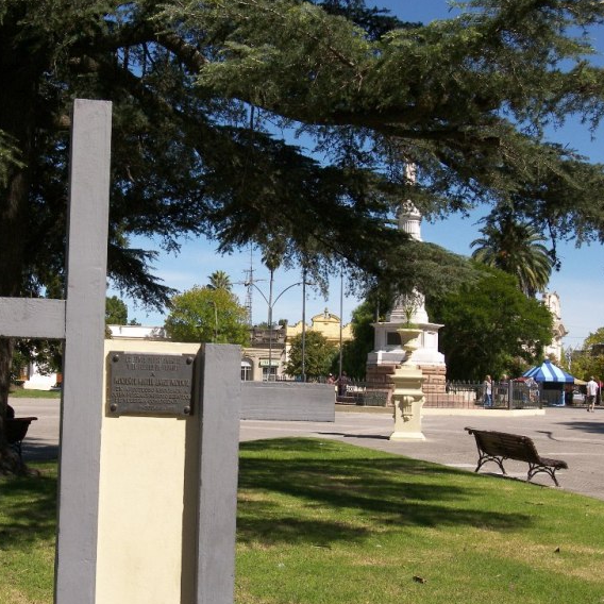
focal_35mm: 56
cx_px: 199
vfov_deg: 30.6
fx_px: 1105
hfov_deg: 30.3
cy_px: 315
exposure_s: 1/1600
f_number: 3.6
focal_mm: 9.4
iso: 100
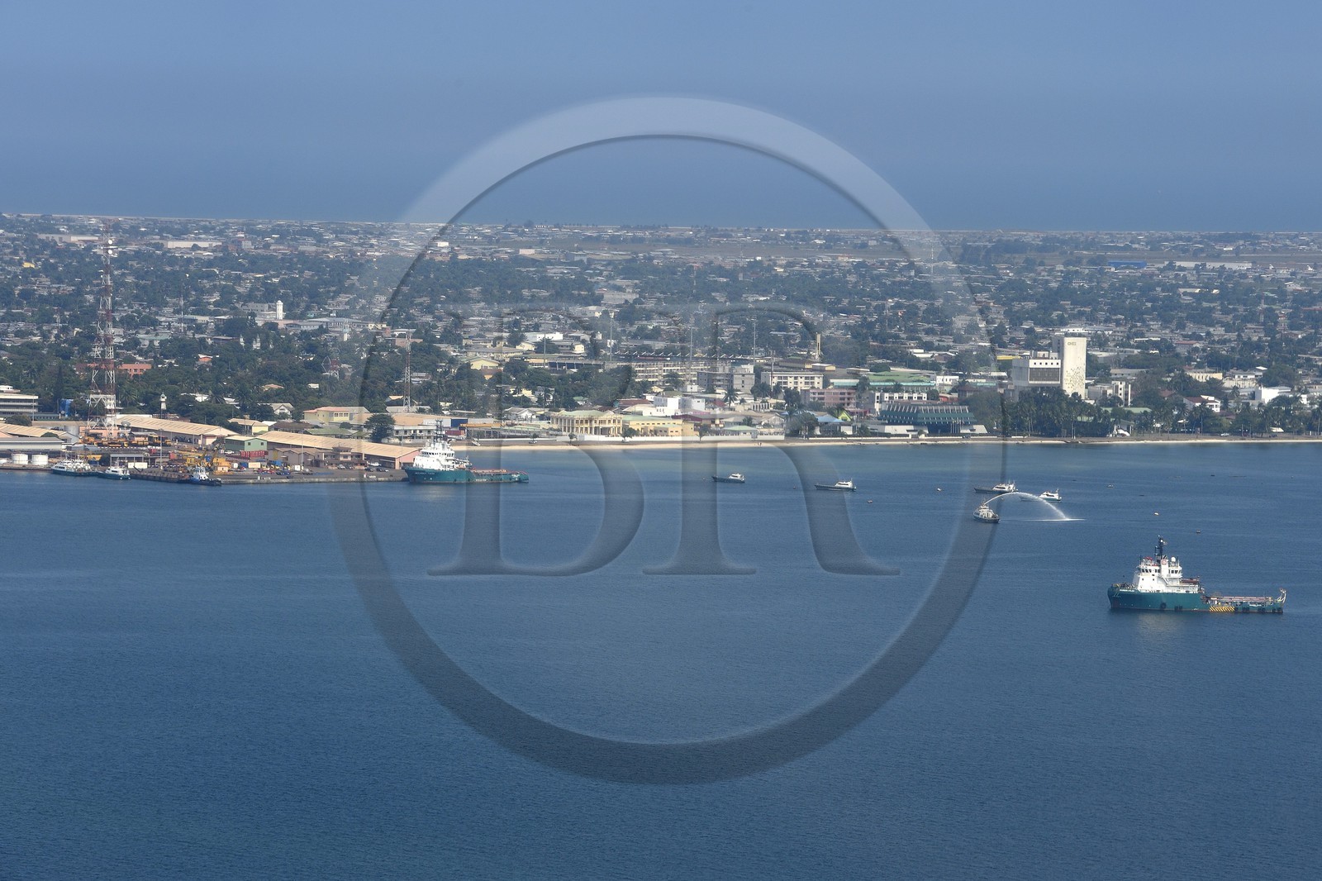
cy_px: 440
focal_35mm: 165
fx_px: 6058
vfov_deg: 8.3
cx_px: 661
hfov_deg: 12.5
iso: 400
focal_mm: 165
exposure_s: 1/500
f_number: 13
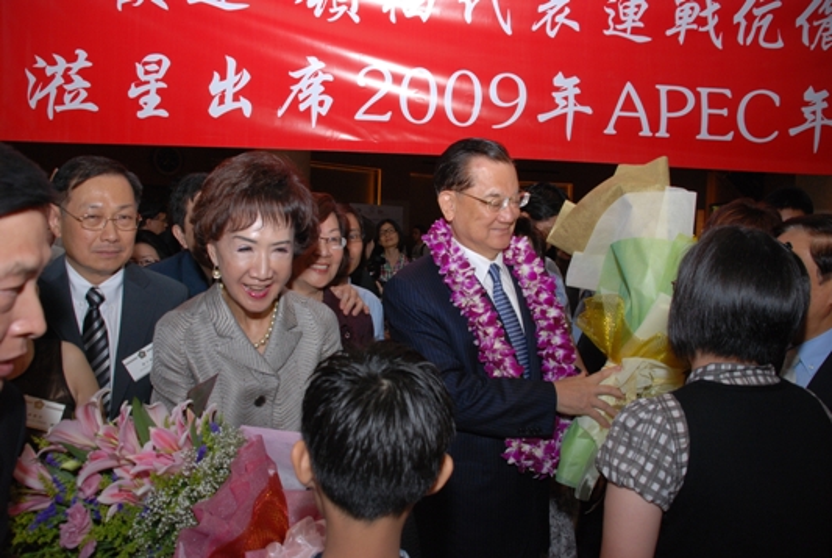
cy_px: 279
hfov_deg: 67.3
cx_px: 416
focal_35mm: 27
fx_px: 625
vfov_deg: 48.1
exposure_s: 1/80
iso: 400
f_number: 7.1
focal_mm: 18
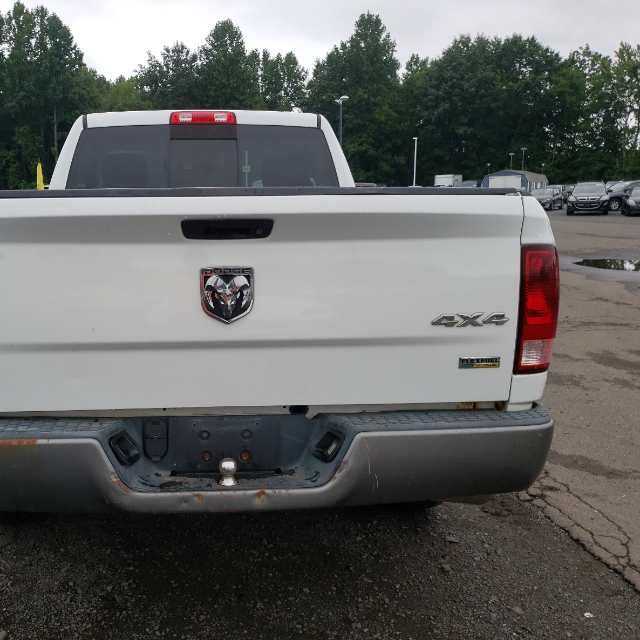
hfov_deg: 51.7
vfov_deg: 52.5
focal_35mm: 31
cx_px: 221
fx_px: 648
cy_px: 323
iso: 50
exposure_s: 1/625
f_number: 1.5
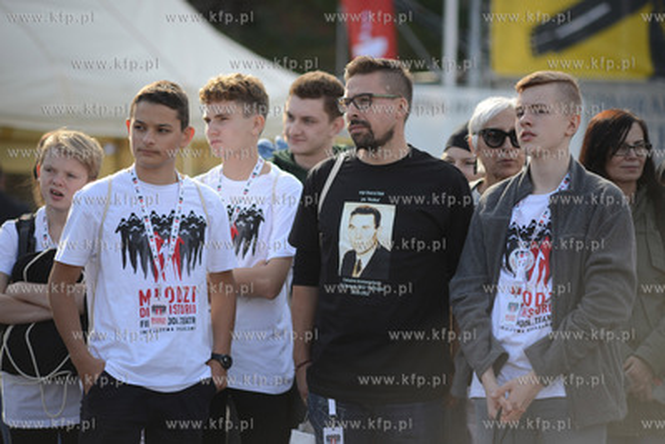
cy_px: 222
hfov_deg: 12.4
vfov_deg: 8.3
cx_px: 332
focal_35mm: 165
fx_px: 3049
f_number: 4
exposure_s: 1/500
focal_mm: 165
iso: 200
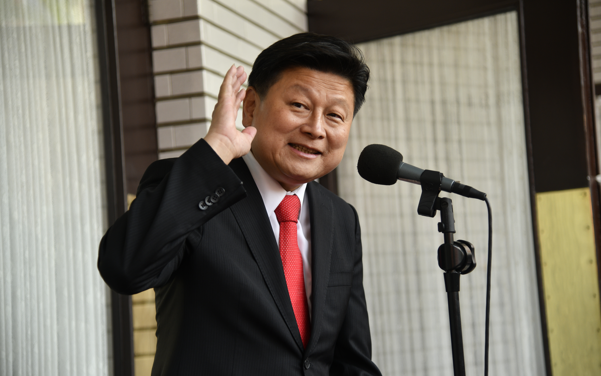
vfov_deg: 19.1
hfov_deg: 30.2
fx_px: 1114
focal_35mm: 68
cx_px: 303
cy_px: 201
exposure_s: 1/250
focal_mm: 66
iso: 400
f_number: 4
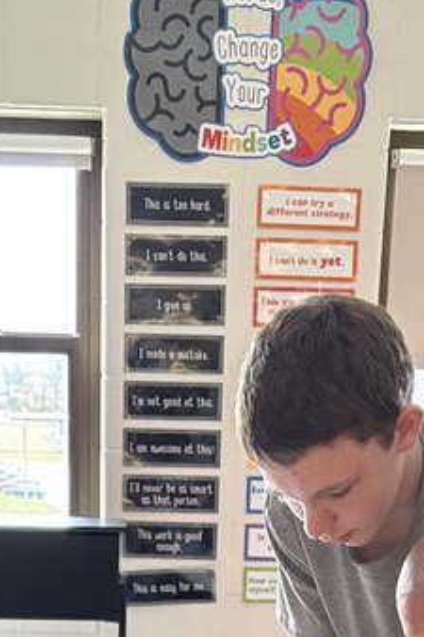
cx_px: 183
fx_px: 1450
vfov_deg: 21.3
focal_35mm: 82
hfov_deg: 16.6
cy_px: 925
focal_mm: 5.96
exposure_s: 1/60
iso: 320
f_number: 1.6
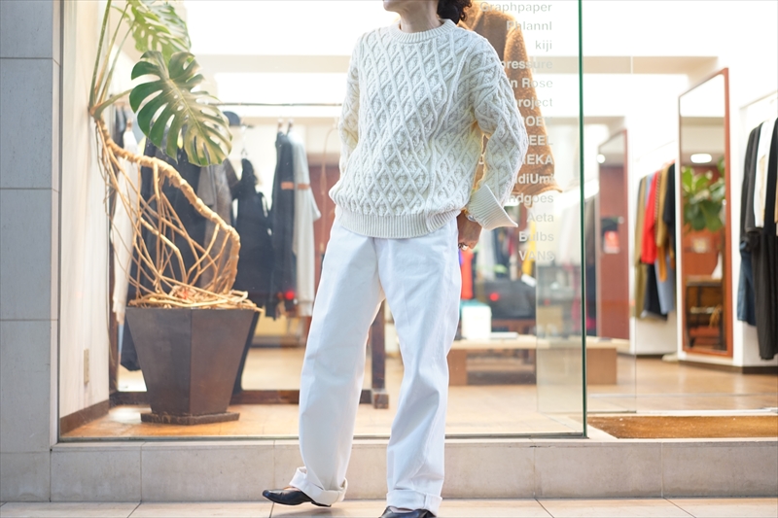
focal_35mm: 55
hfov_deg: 36.3
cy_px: 259
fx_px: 1188
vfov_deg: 24.6
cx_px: 389
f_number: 1.8
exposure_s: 1/60
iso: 640
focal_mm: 55
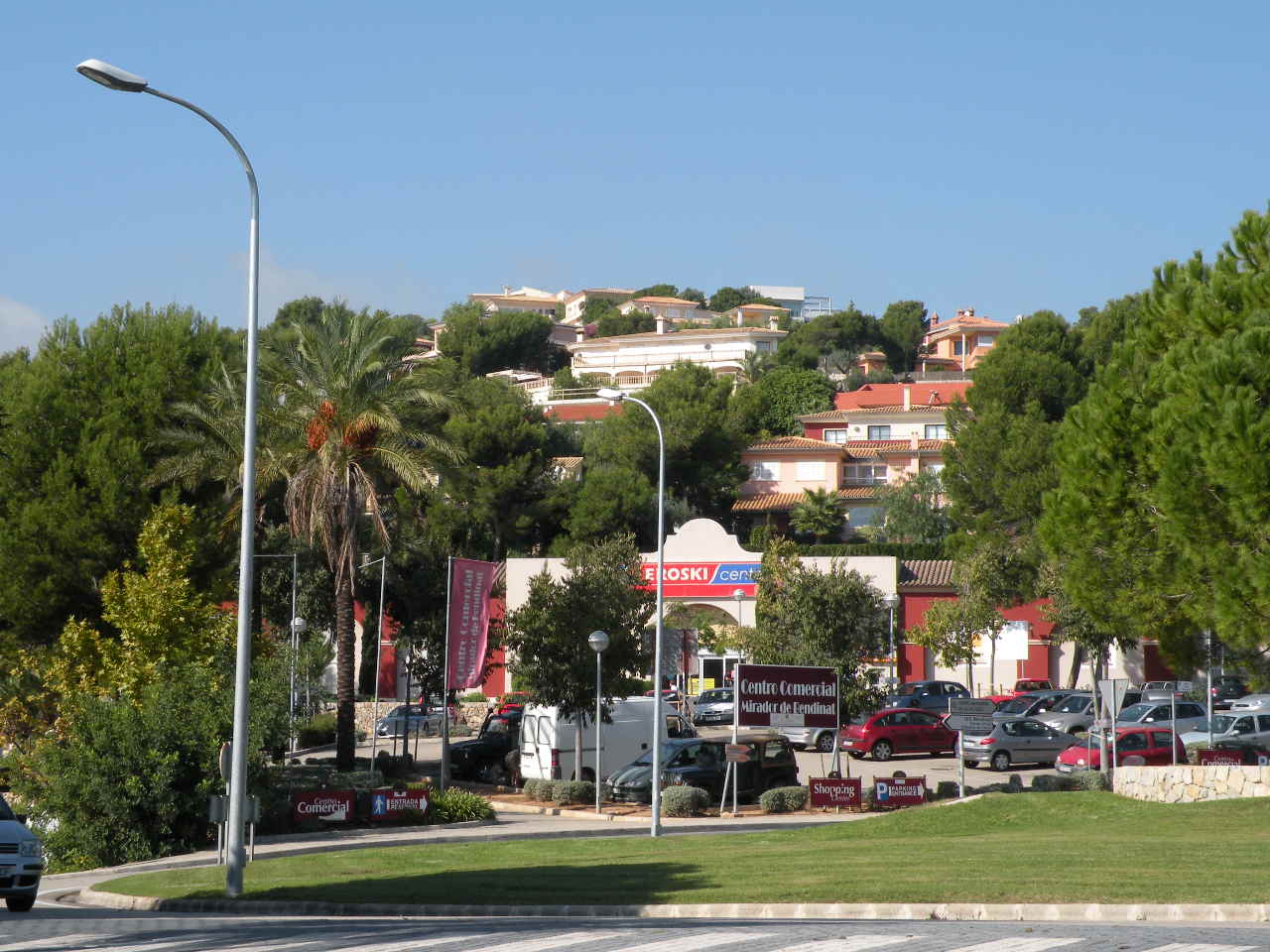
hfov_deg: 23.3
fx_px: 3082
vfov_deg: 17.6
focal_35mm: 84
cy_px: 476
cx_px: 635
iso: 64
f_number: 7.1
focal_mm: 14.9
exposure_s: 1/210
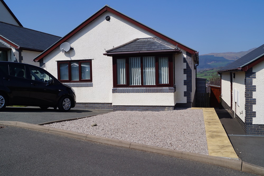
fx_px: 264
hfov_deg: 53.2
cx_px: 132
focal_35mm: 36
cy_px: 88
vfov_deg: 36.8
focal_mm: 24
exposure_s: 1/200
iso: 100
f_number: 13
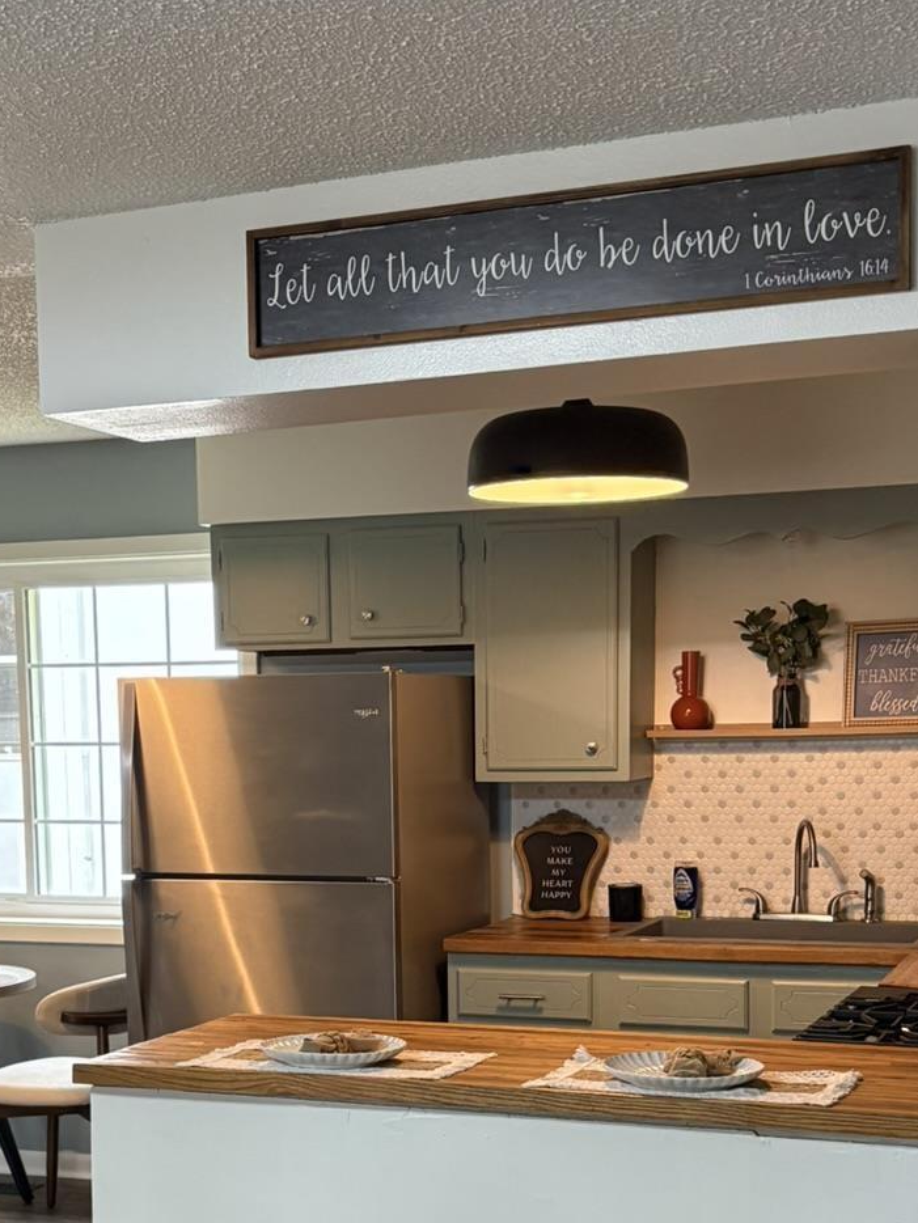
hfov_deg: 25.7
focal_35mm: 57
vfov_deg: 33.1
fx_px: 2015
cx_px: 403
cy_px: 931
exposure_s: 1/60
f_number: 1.6
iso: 250
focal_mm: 5.96
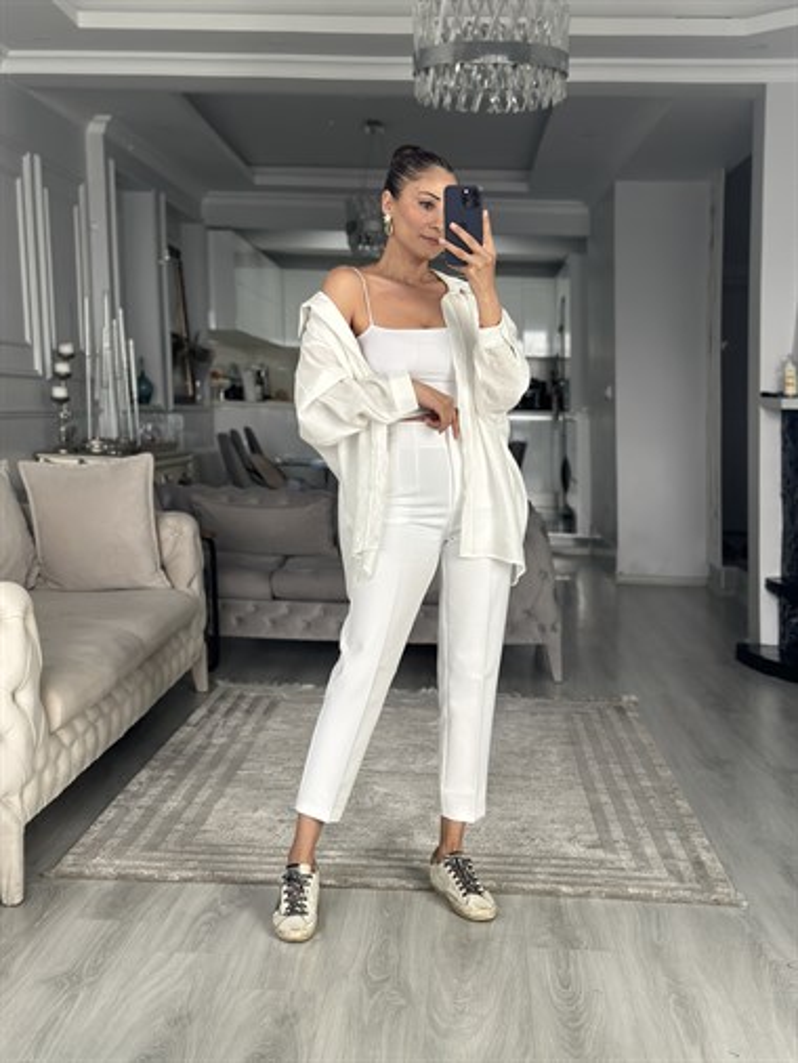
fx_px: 1474
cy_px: 532
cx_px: 399
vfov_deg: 39.6
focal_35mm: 48
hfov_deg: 30.3
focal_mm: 6.86
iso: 125
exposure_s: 1/95
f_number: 1.78
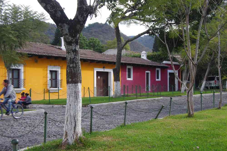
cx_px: 114
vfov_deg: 23.3
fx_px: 367
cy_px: 76
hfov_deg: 34.4
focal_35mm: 58
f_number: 7.1
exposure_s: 1/60
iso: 200
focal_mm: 38.8
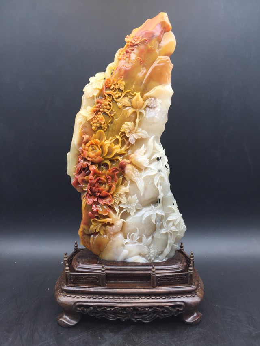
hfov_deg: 48.2
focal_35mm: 29
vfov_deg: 61.7
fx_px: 291
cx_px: 130
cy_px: 173
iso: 40
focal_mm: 4.15
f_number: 2.2
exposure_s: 1/50
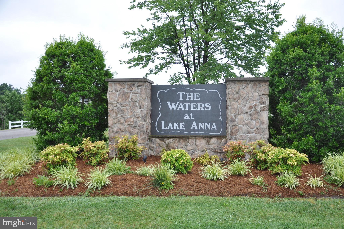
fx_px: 358
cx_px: 172
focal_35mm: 38
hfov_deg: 51.3
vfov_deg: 35.4
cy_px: 114
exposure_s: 1/200
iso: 200
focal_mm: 25
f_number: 6.3
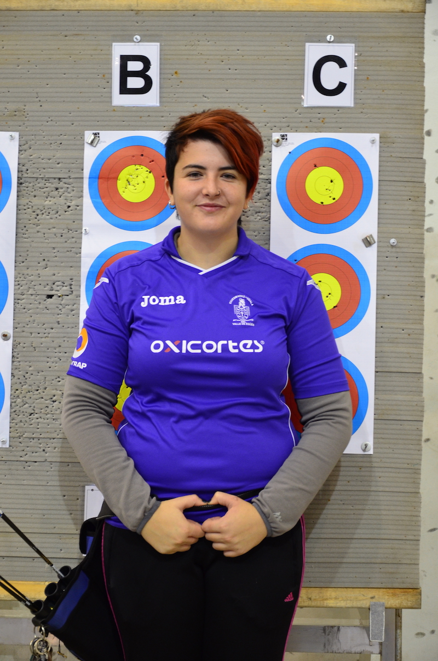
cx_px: 219
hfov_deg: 15.6
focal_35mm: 87
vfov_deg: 23.4
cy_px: 330
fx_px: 1595
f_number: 5
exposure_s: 1/30
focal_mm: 58
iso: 1000
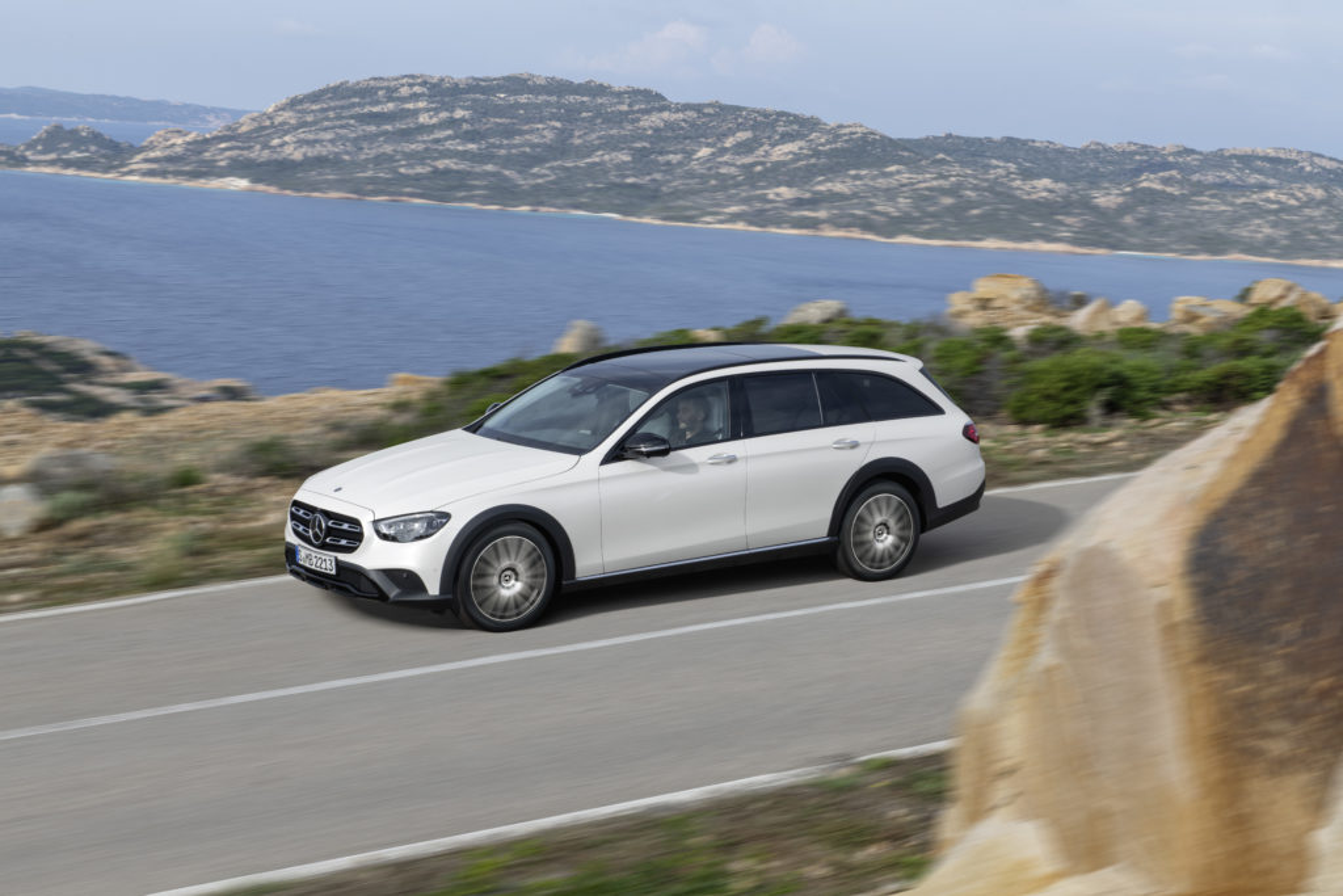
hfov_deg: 28.8
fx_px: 2612
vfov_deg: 19.5
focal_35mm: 70
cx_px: 672
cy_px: 448
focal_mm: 70
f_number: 16
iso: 31
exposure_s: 1/30
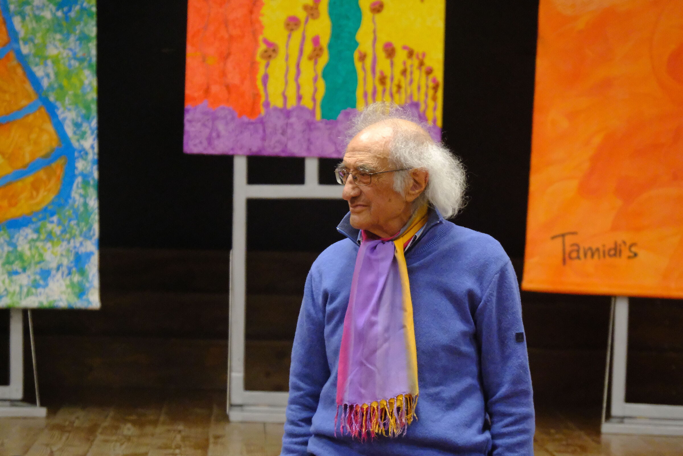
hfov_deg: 10.1
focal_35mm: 203
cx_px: 342
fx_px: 3851
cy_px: 228
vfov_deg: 6.8
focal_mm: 135
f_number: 5.6
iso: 12800
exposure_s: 1/60
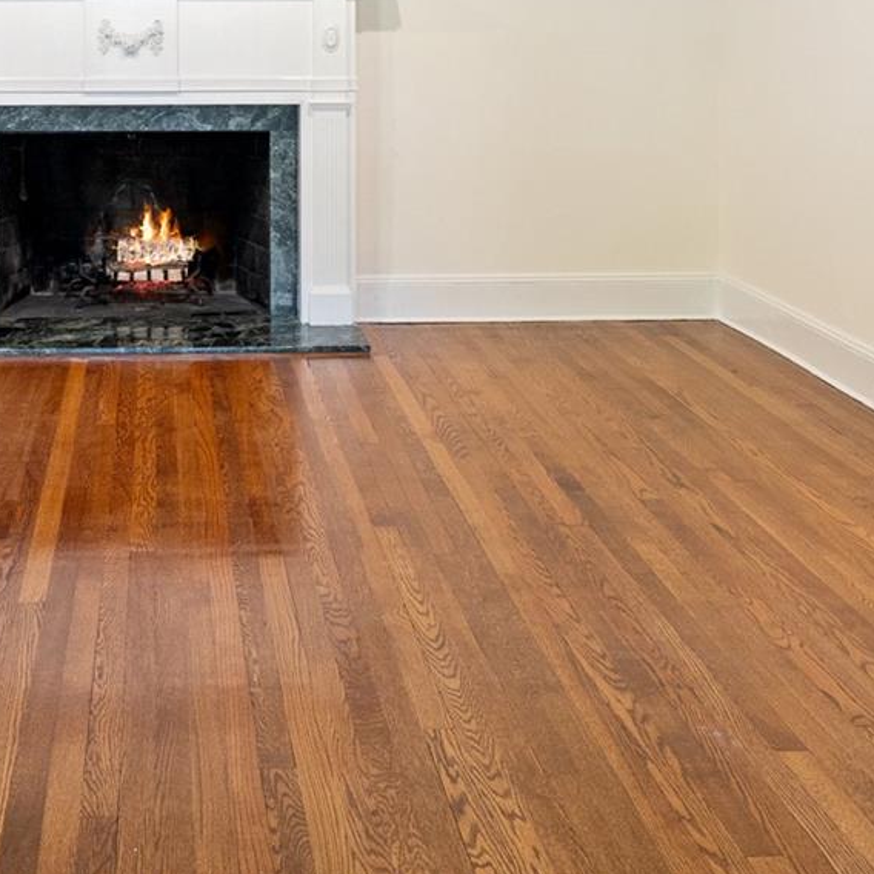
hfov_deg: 34.1
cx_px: 239
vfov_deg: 31.4
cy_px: -50
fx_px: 1400
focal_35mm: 49
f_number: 6.3
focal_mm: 16
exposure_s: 1/10
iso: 1250
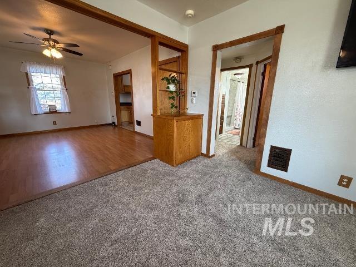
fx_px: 144
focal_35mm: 14
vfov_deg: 85.7
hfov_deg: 102.1
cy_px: 134
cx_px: 178
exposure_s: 1/60
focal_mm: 2.22
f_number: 2.2
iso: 200
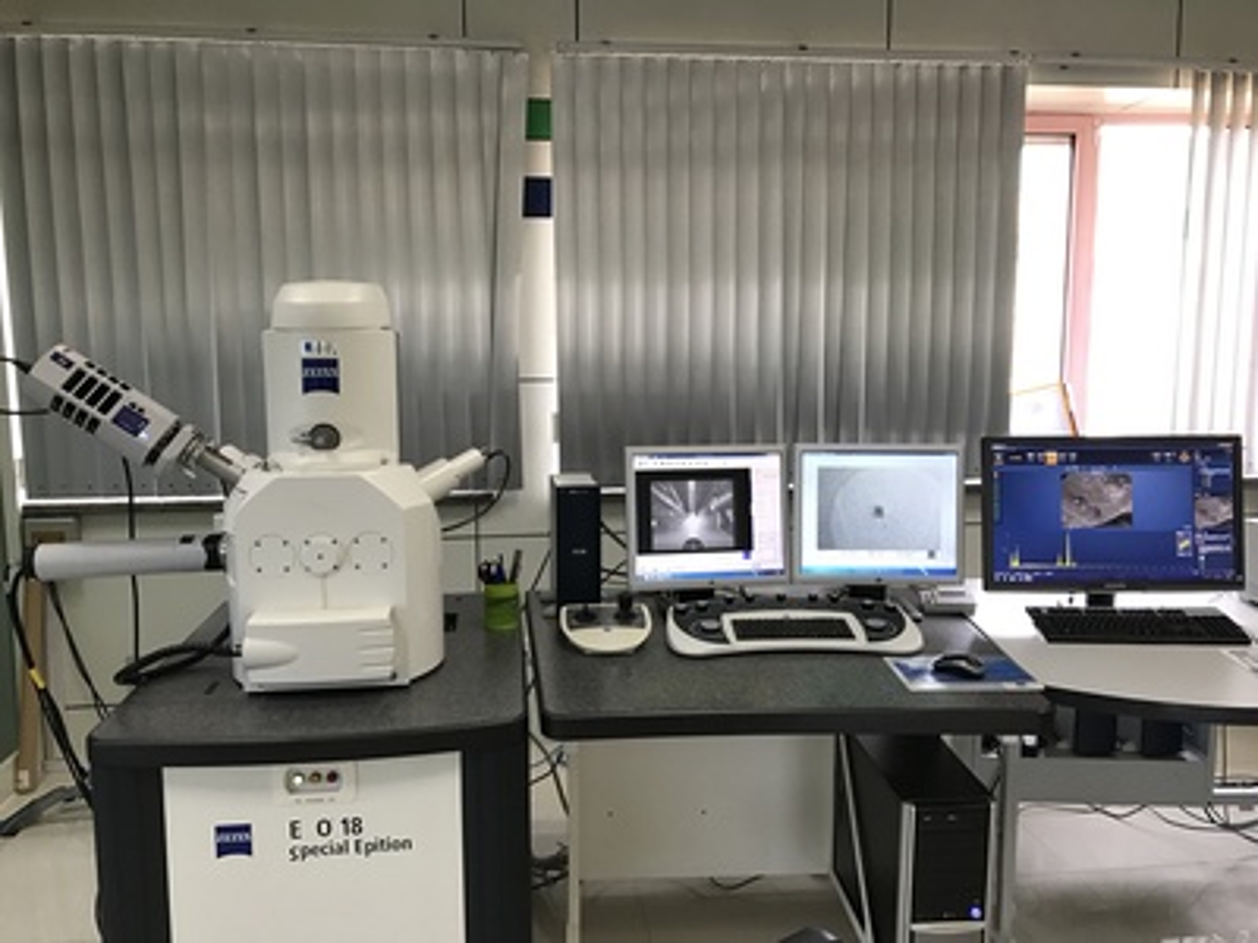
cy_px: 472
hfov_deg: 63.4
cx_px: 629
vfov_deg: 49.7
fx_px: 1018
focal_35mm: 28
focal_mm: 3.99
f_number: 1.8
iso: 32
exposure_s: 1/33
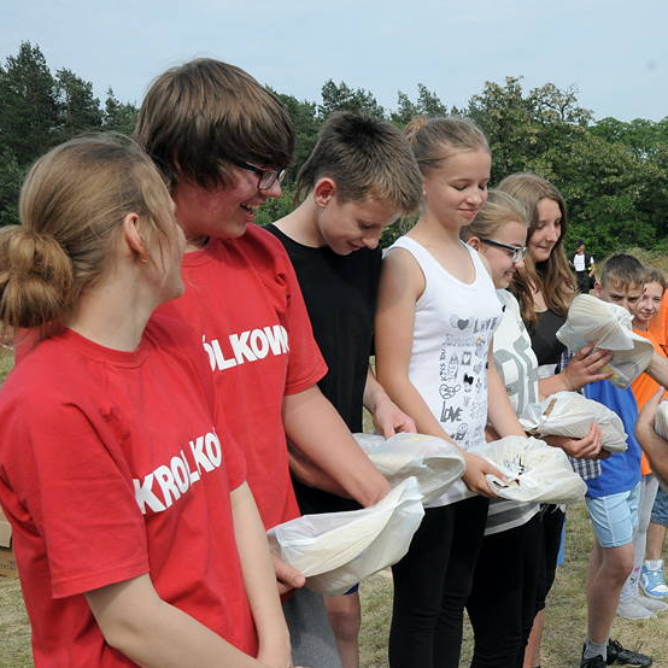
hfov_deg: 38.1
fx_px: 939
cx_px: 508
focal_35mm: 43
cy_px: 339
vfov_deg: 39.2
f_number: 13
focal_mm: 22
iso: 800
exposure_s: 1/640
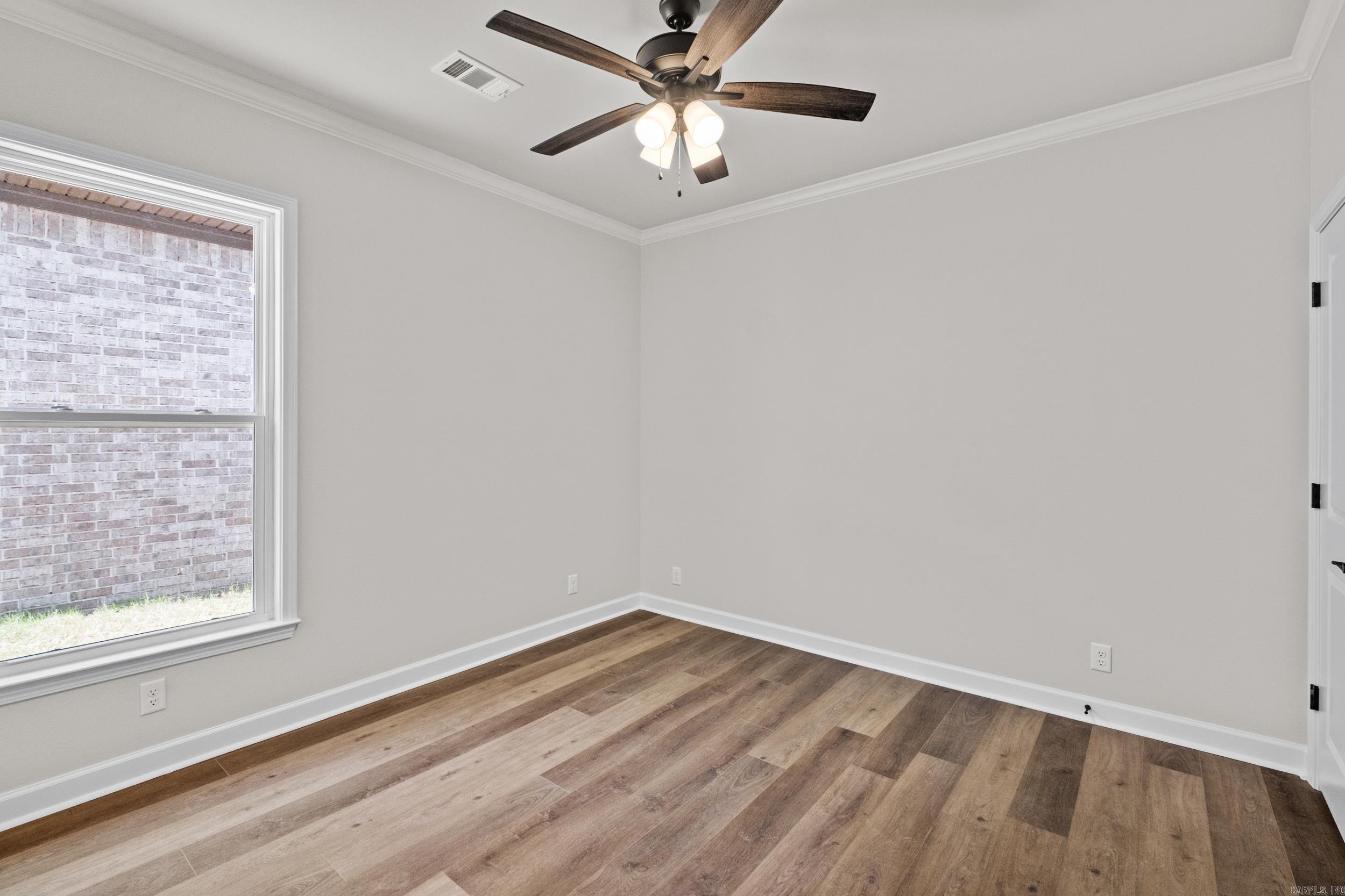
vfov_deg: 77.3
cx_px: 672
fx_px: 560
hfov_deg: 100.4
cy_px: 448
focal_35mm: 15
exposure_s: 1/2.5
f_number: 7.1
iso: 200
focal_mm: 10
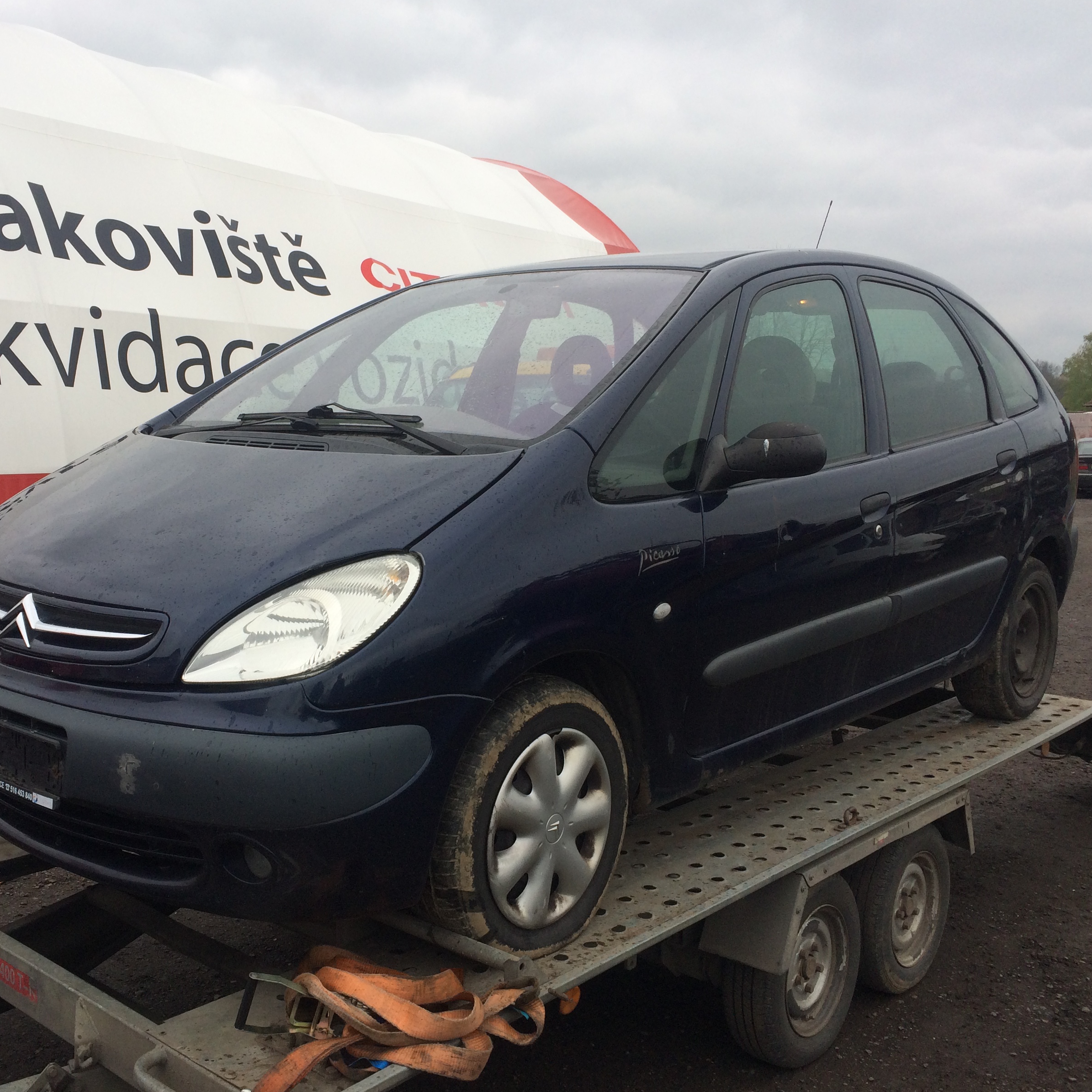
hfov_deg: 46.9
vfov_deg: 47.2
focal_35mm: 35
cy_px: 542
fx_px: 1249
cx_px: 433
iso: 32
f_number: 2.2
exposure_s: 1/295
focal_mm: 4.15
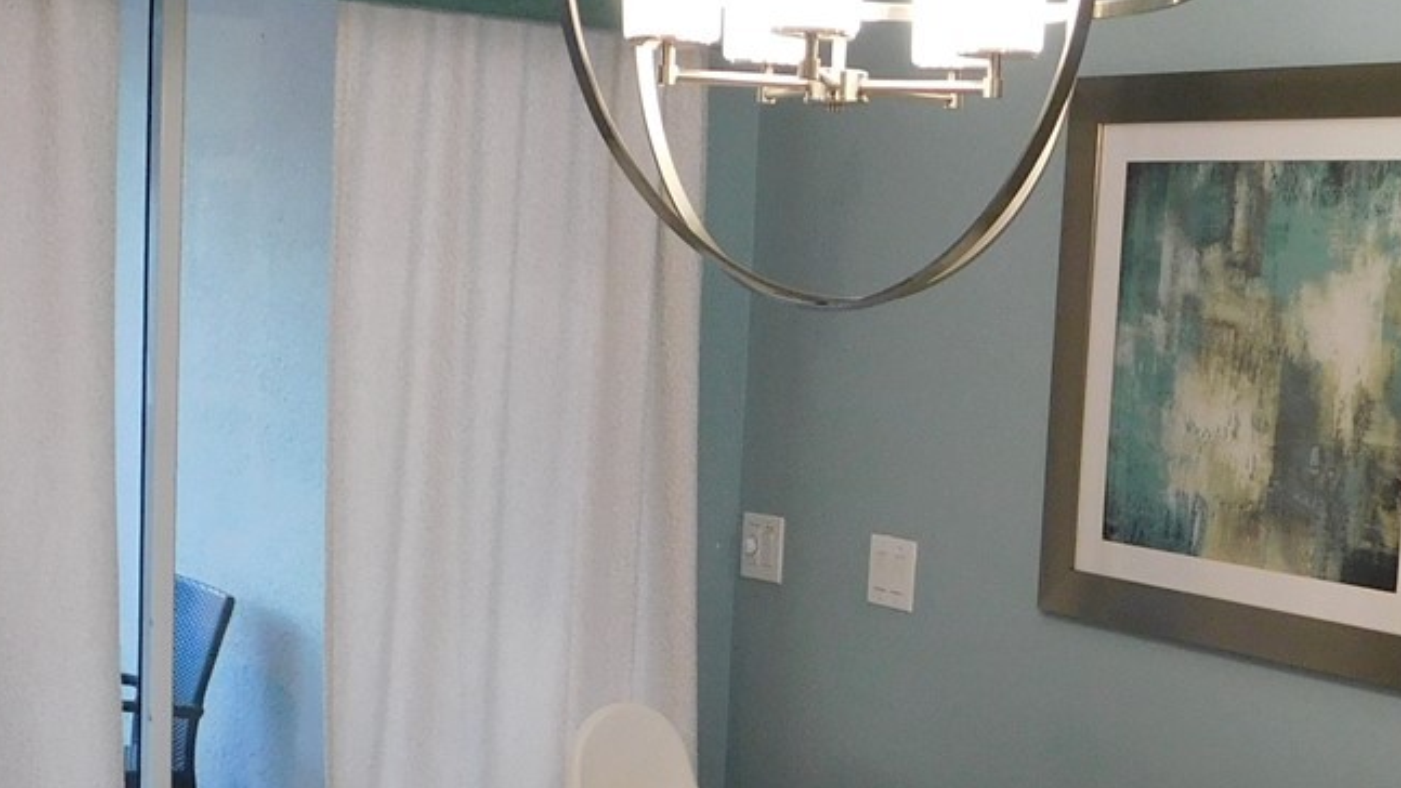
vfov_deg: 19.3
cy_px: 565
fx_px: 2303
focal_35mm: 62
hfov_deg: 33.7
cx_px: 838
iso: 220
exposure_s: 1/30
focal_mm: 4
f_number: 3
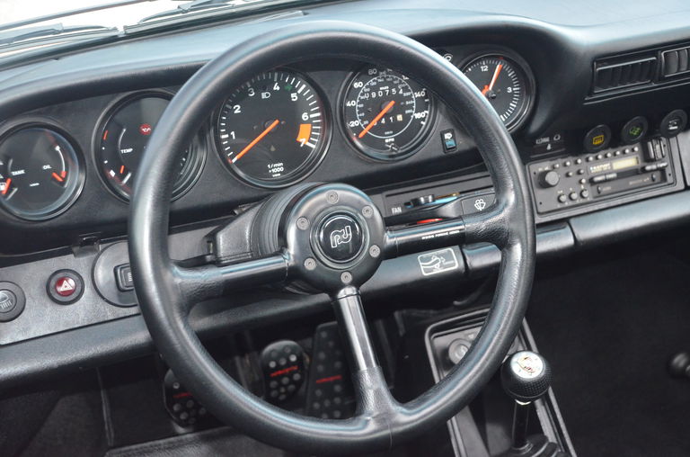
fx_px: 1090
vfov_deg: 23.7
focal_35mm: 57
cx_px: 345
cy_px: 228
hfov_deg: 35.1
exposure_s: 1/60
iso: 3200
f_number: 4.5
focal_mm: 38
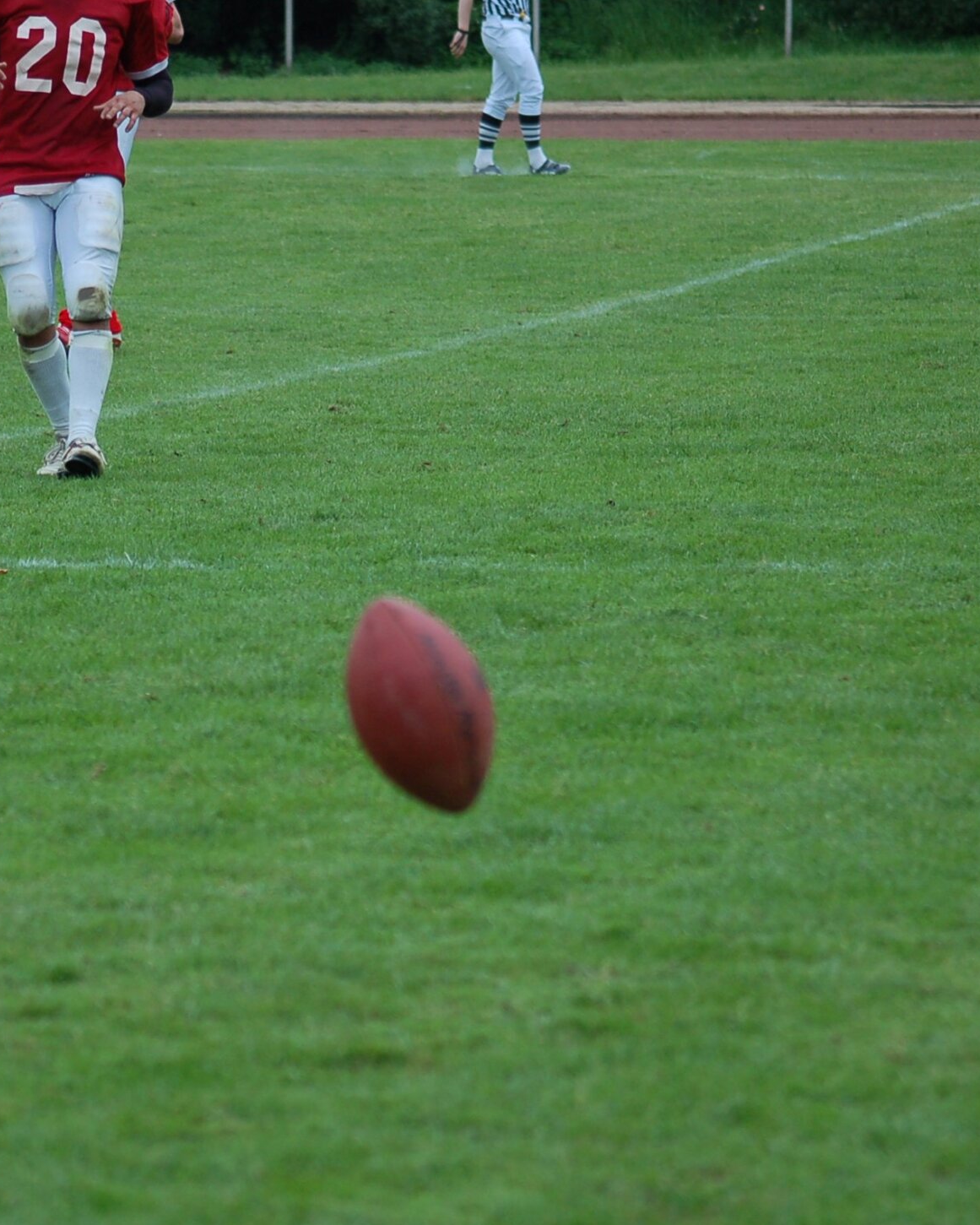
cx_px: 338
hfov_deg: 7.3
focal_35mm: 213
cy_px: 615
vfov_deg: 9.1
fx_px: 7722
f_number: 4.2
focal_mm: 100
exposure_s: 1/1000
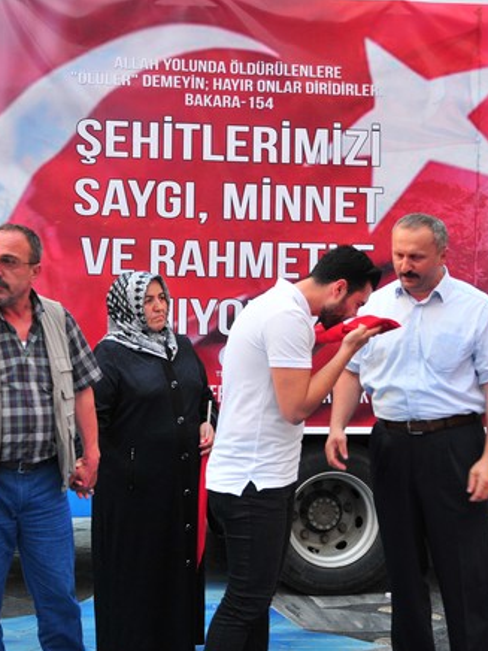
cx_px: 170
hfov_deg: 23.6
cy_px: 329
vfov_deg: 31.2
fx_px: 1165
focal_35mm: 62
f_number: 5
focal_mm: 28
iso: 500
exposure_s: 1/50
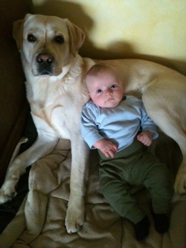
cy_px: 124
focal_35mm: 35
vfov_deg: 52.6
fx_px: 251
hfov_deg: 40.7
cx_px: 93
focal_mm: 3.85
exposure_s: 1/12
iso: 640
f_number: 2.8
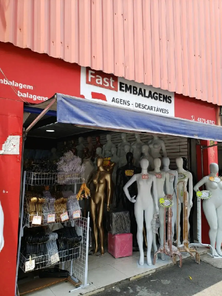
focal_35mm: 26
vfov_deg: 67.3
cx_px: 111
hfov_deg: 53.1
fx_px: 222
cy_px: 148
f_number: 2.4
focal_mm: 4.3
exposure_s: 1/556
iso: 50
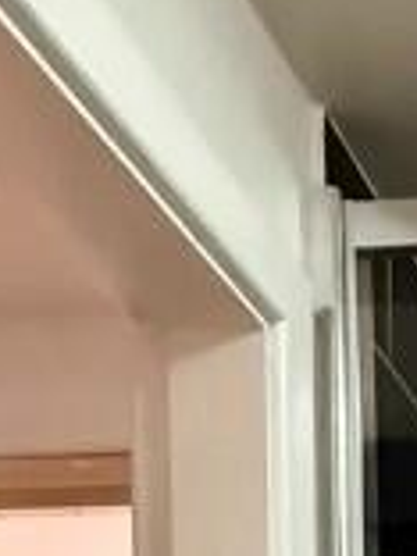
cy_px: 1116
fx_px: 1478
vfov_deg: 16.3
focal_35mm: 92
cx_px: 834
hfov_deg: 13.7
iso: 1600
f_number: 2.2
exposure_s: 1/56
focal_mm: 2.22
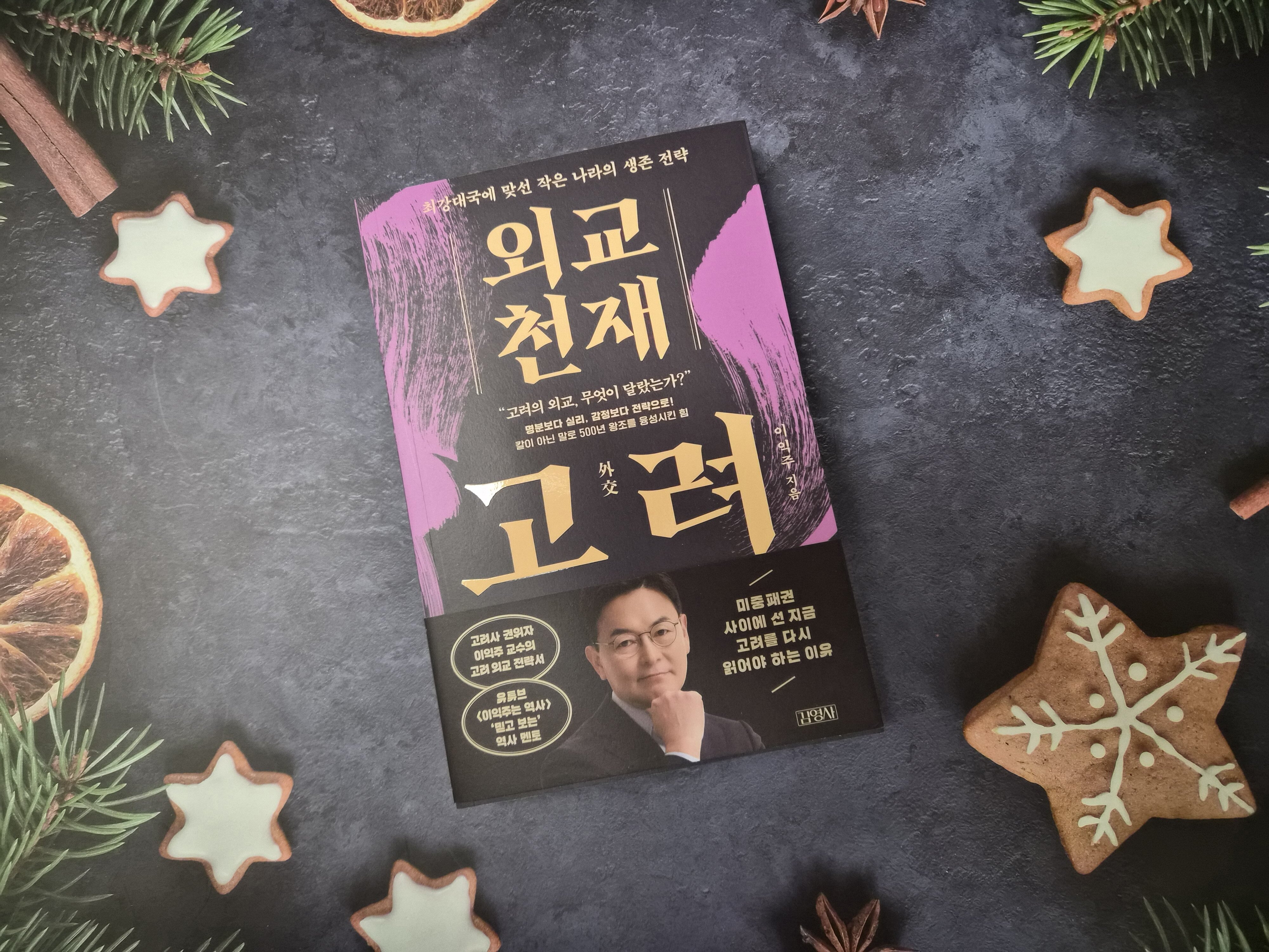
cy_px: 476
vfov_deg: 58.9
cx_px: 634
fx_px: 843
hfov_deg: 73.9
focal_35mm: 23
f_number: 1.8
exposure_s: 1/34
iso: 1250
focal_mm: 5.4
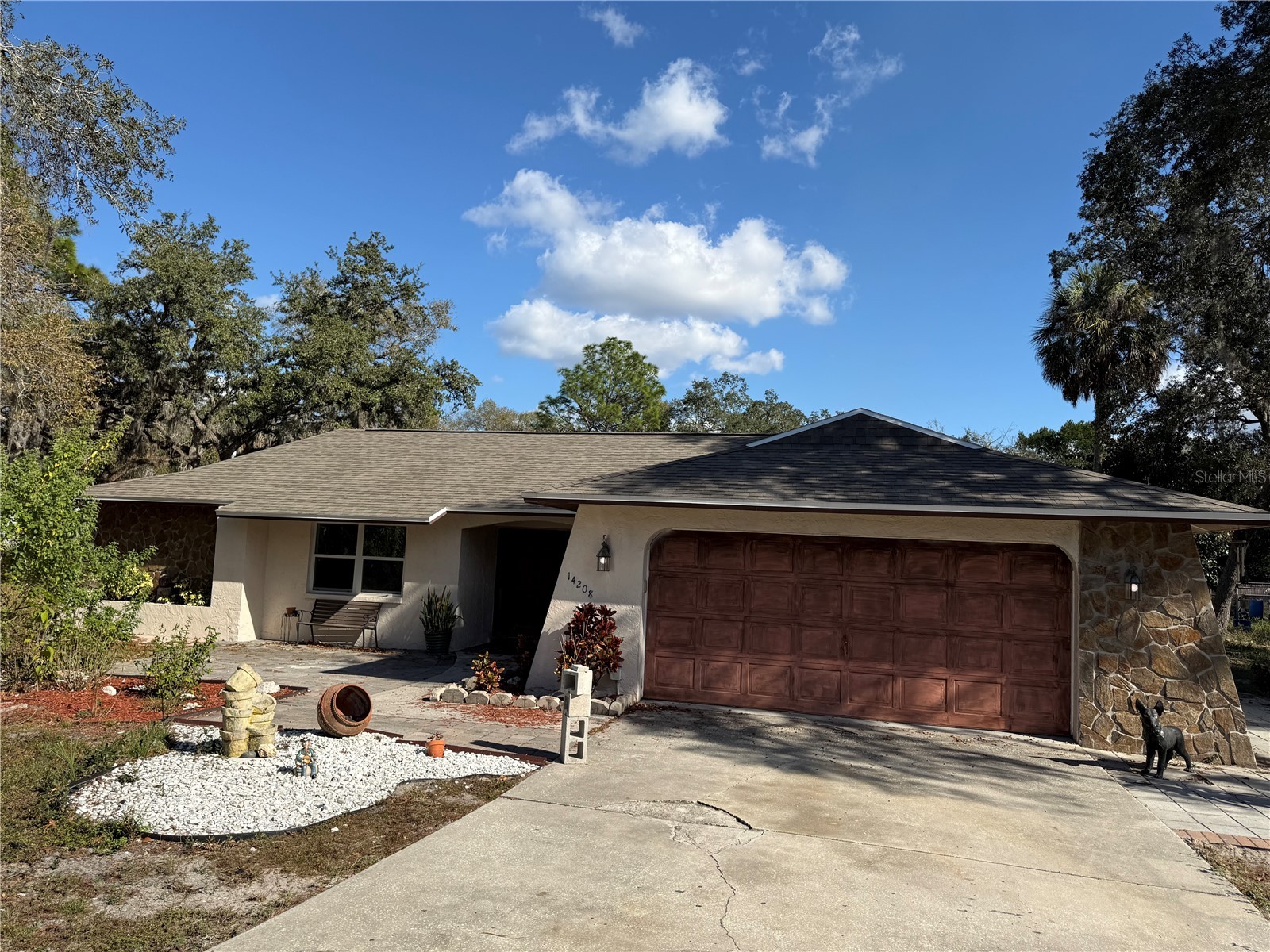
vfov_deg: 56.8
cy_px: 476
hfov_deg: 71.6
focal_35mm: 24
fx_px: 881
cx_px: 635
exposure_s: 1/4975
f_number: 1.78
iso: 80
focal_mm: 6.76
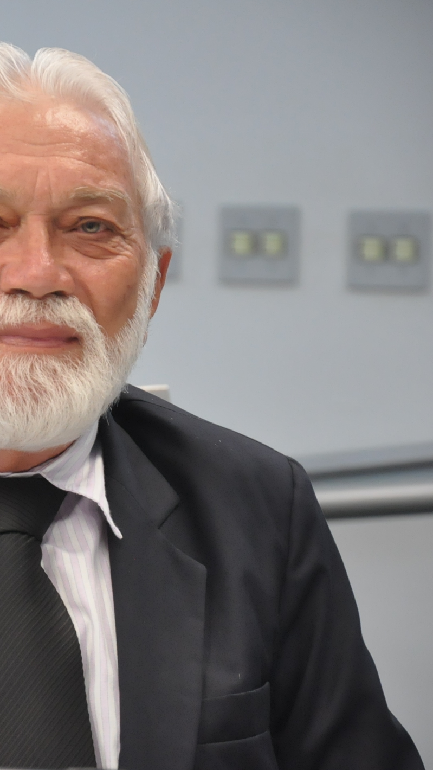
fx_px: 5077
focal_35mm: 249
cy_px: 384
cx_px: -100
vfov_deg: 8.7
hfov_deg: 4.9
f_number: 5.6
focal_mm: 105
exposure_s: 1/100
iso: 2000
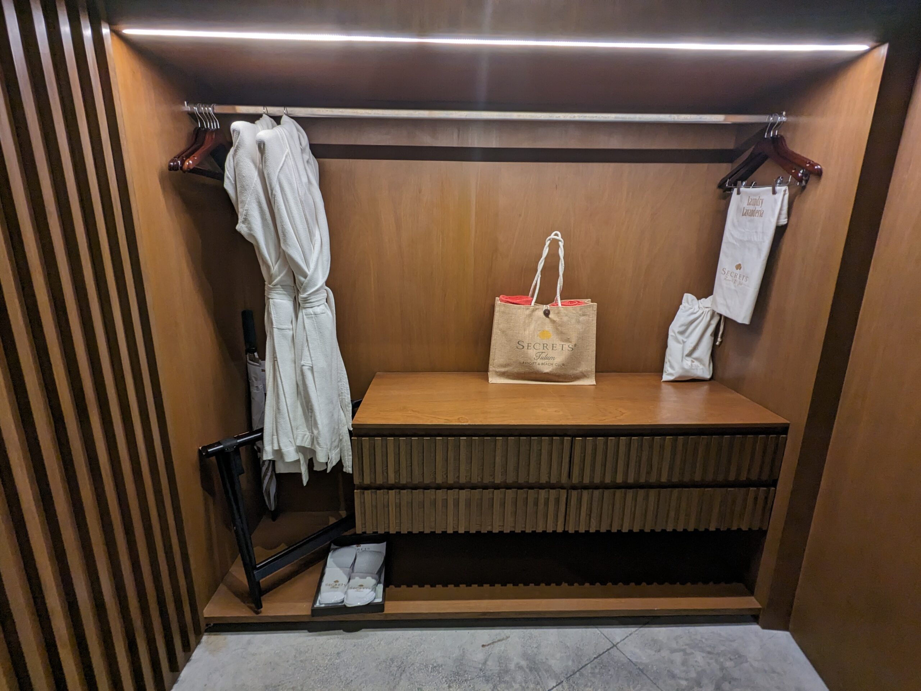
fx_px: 426
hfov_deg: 94.5
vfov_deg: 78.1
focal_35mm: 16
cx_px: 460
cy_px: 346
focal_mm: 2.35
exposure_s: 1/30
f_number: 2.2
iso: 154
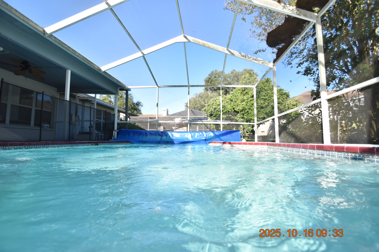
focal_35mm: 15
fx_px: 158
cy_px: 126
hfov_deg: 100.4
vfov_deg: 77.3
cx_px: 190
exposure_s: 1/2000
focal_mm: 10
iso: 800
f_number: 3.5
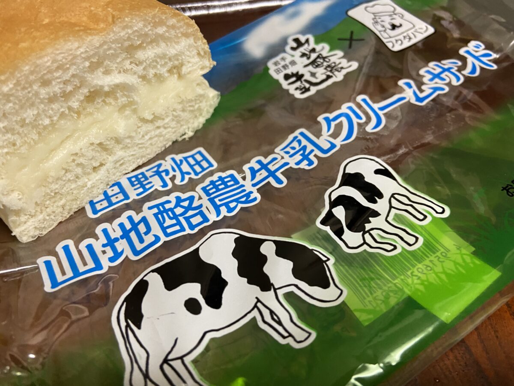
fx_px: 386
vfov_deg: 53.1
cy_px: 193
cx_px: 257
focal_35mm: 26
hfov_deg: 67.3
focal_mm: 4.25
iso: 400
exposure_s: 1/50
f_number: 1.8
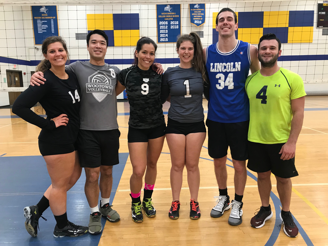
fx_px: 265
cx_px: 164
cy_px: 123
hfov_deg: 63.4
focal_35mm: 28
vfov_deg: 49.7
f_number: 1.8
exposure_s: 1/30
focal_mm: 3.99
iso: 32
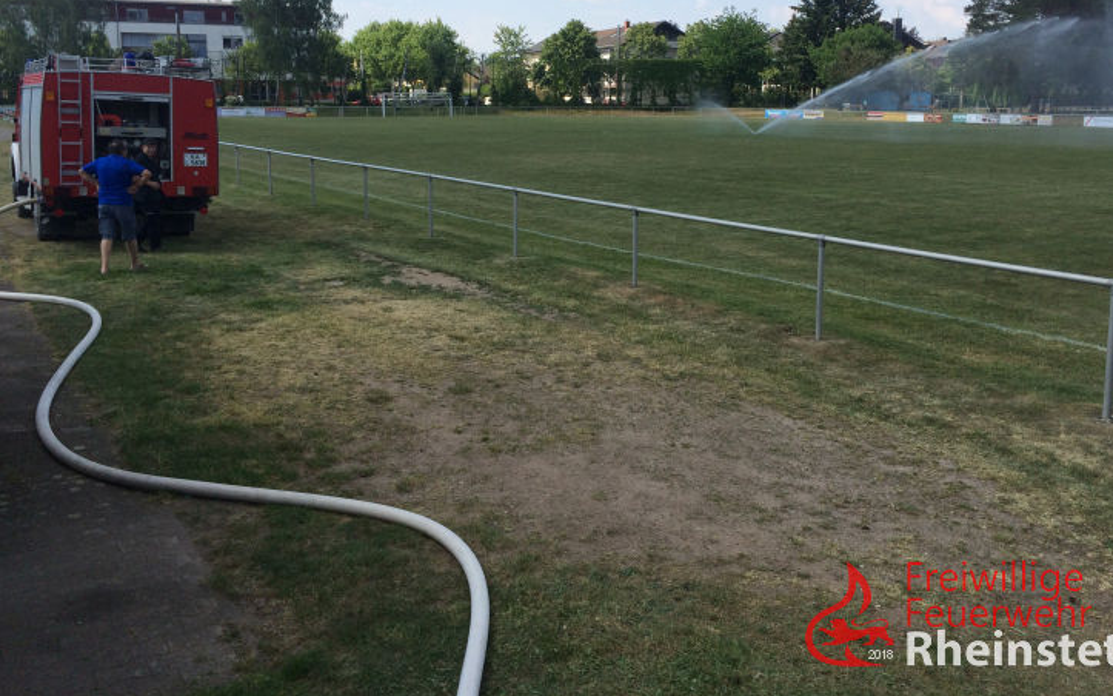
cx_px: 603
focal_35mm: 34
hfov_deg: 56.6
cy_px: 237
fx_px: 1031
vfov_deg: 36.9
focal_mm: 4.15
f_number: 2.2
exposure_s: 1/1866
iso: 32
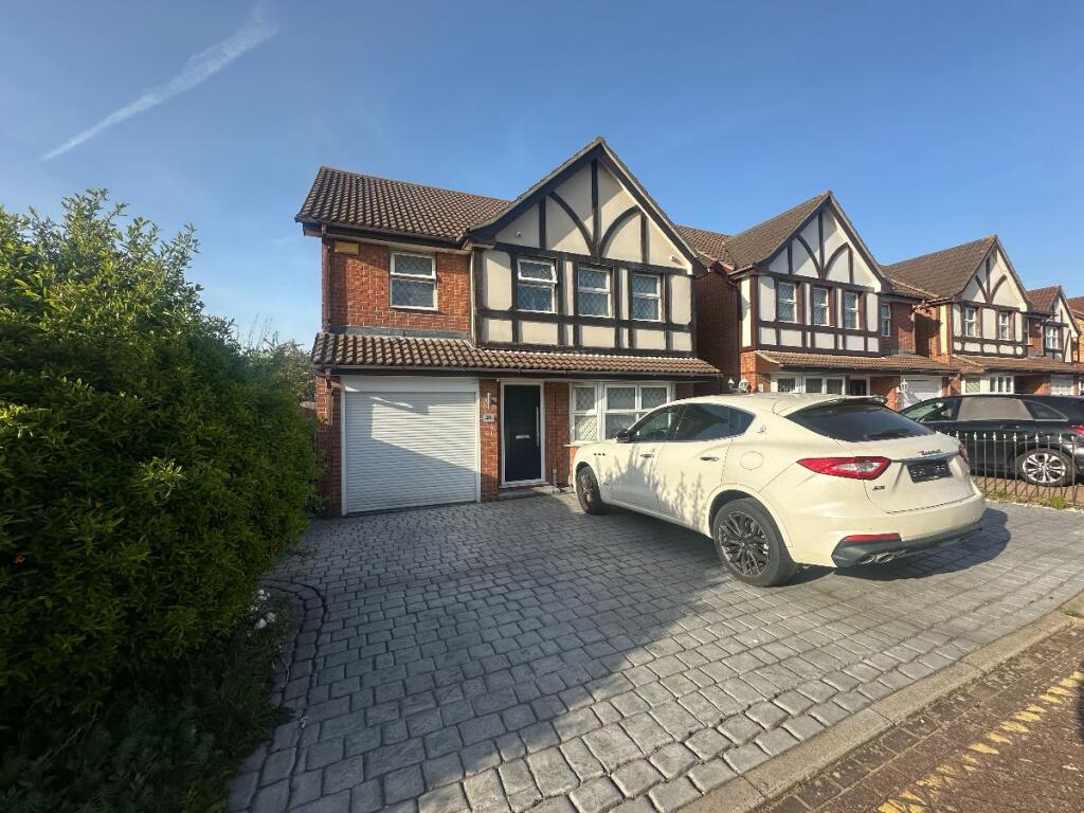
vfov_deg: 85.7
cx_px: 542
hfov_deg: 102.1
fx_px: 438
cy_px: 406
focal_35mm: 14
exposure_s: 1/1171
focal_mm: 2.22
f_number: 2.2
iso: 40
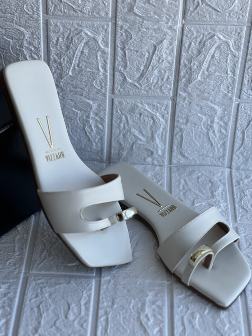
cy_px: 168
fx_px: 747
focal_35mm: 77
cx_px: 126
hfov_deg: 19.1
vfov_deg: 25.3
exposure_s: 1/121
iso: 64
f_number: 2.8
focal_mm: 9
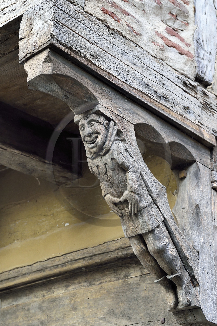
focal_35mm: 62
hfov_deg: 21.9
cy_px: 163
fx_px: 561
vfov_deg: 32.4
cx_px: 108
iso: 1600
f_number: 7.1
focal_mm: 62
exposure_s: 1/30
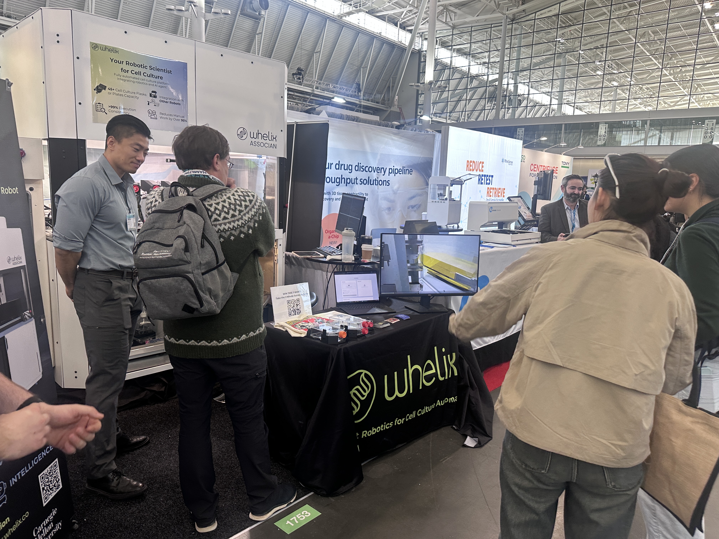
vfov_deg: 56.8
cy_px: 270
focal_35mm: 24
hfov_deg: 71.6
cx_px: 360
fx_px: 498
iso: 160
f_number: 1.78
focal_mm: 6.86
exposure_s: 1/60
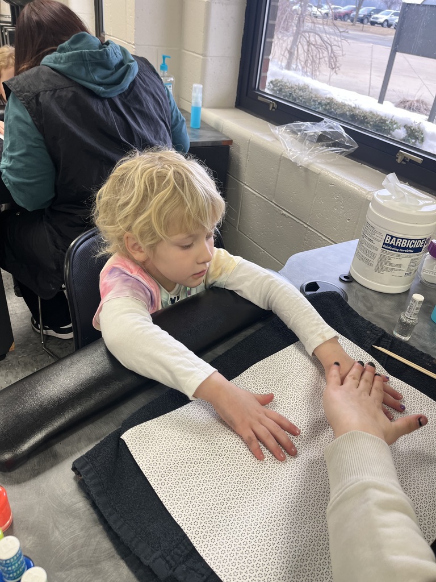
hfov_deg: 53.1
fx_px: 437
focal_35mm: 26
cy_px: 291
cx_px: 218
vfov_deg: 67.3
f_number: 1.6
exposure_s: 1/61
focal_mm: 5.1
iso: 64
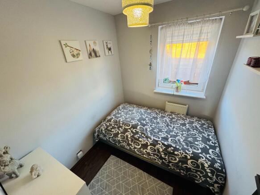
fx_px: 105
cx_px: 130
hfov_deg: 102.1
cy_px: 98
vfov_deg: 85.7
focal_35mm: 14
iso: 160
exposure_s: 1/99
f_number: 2.2
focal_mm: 2.22
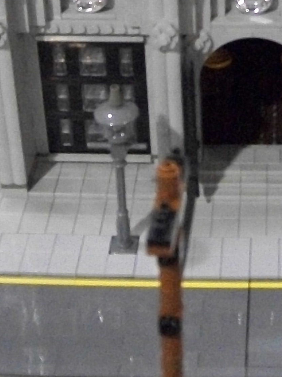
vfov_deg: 17.4
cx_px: 269
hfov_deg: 13.9
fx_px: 1141
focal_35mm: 105
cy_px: -128
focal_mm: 6
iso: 640
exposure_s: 1/40
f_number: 2.7
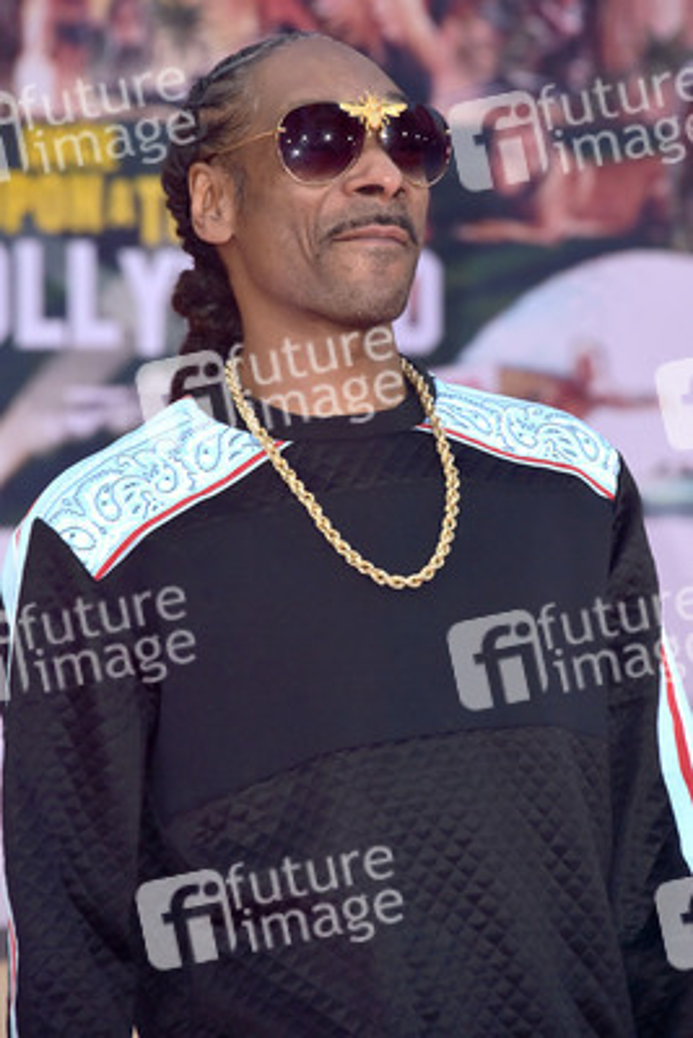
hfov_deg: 6.5
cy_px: 519
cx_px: 346
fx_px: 6058
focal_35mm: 210
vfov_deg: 9.8
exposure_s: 1/250
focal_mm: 210
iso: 800
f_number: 7.1
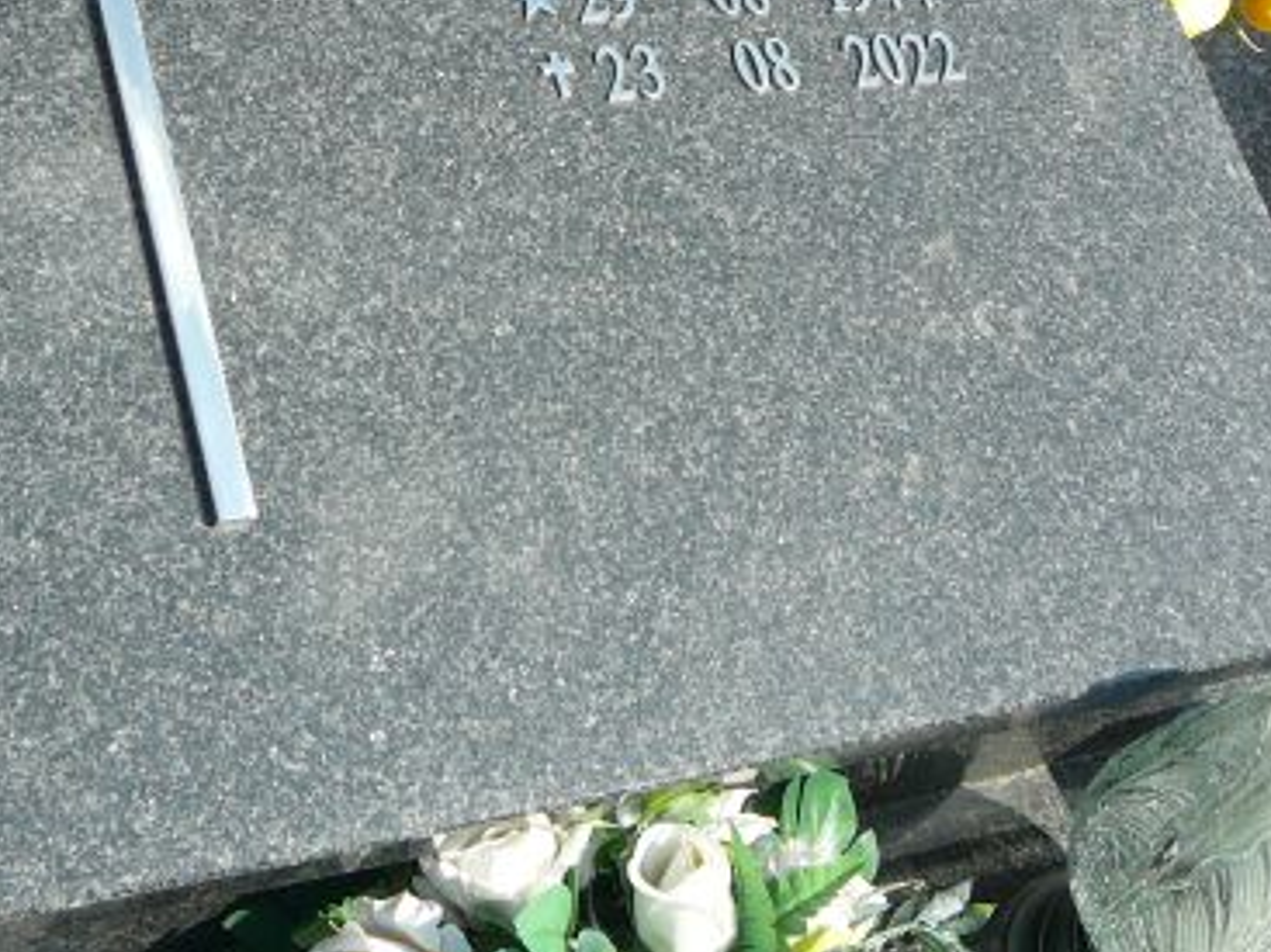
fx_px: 2239
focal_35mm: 61
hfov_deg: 31.6
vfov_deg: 23.7
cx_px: 513
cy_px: 204
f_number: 2.8
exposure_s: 1/800
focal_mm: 5.2
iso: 80
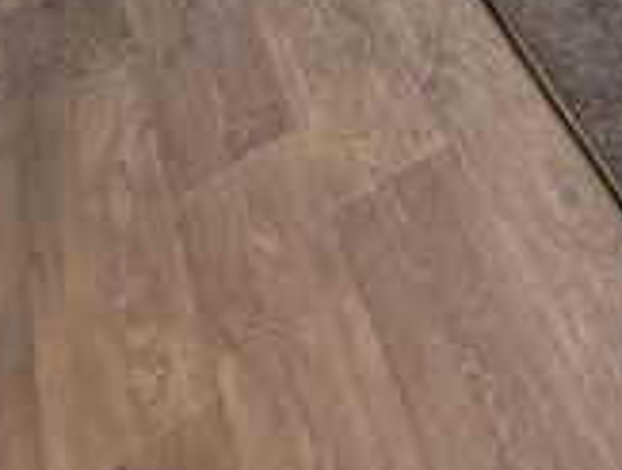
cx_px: 973
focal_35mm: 60
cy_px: -518
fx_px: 1080
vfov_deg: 16.8
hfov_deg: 24.0
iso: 125
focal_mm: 2.22
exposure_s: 1/100
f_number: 2.2
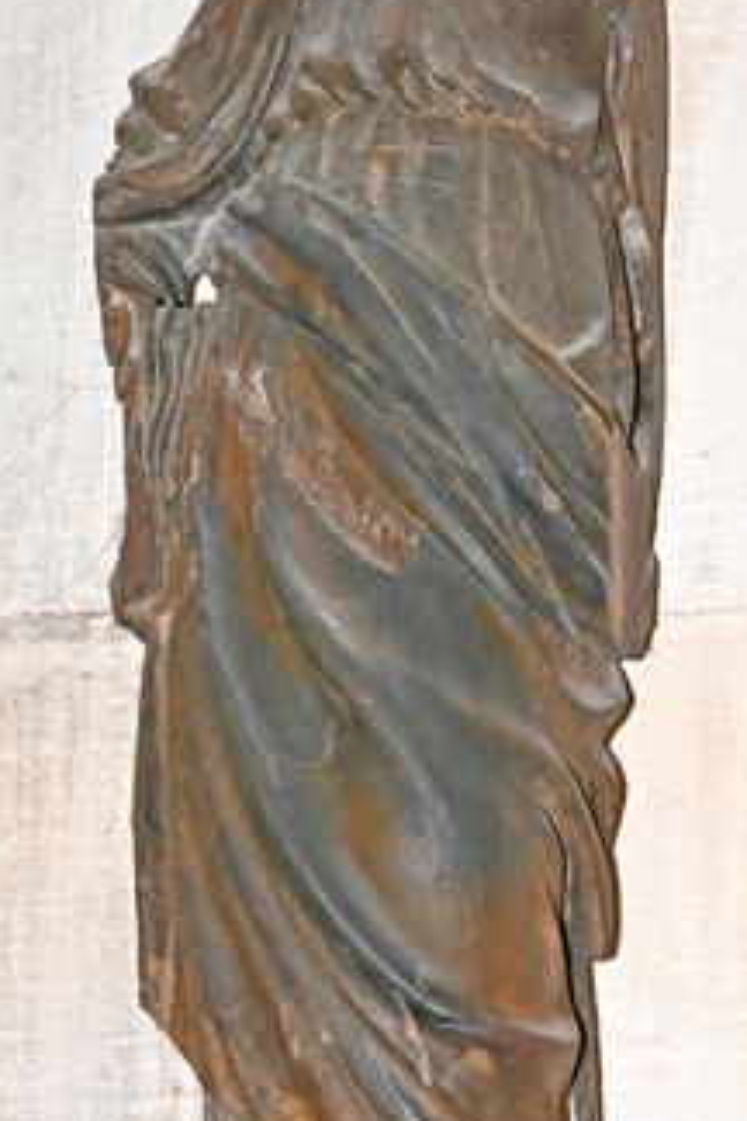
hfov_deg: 6.3
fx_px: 6785
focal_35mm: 218
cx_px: 380
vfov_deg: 9.4
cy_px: 581
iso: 4000
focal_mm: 101
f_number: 6.3
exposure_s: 1/125
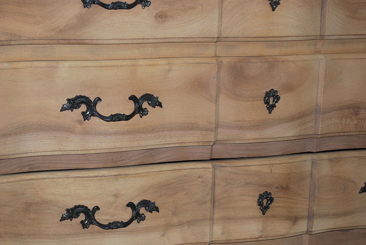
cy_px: 122
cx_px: 183
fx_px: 840
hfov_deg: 24.6
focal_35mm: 82
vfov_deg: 16.6
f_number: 5.6
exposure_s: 1/60
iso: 200
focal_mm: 55
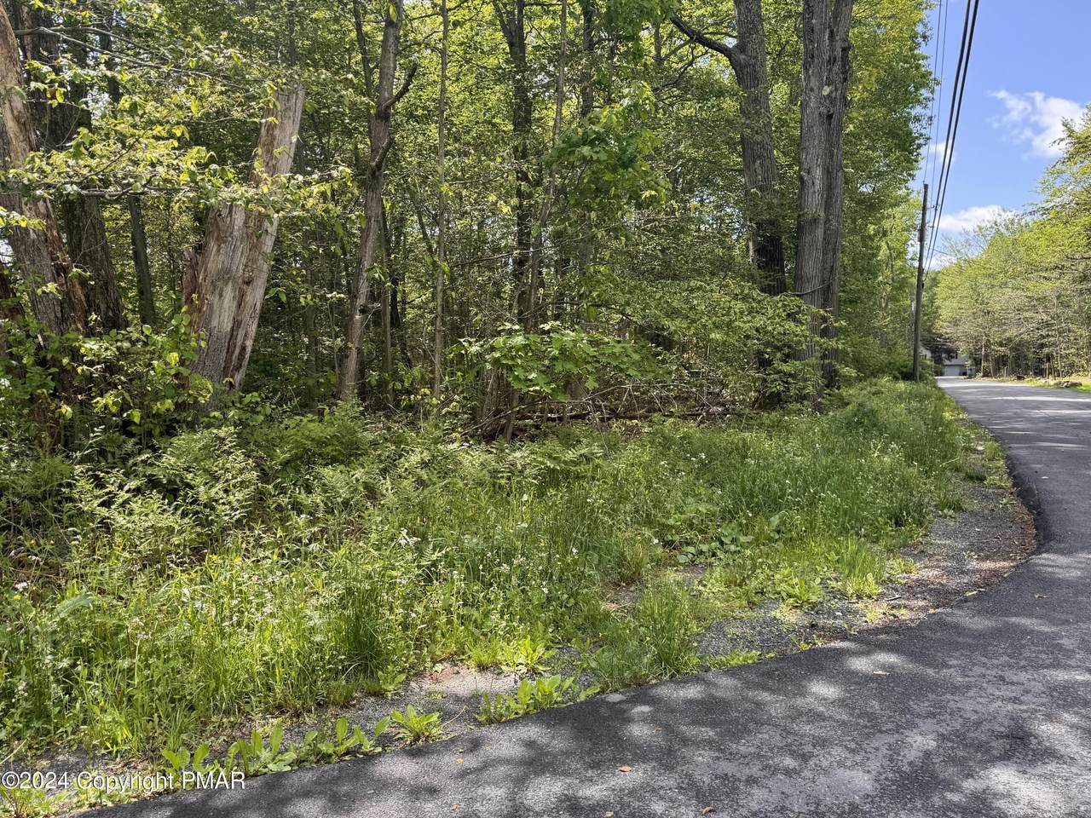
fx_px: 756
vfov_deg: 56.8
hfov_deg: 71.6
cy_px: 409
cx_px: 546
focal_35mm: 24
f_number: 1.78
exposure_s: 1/627
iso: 80
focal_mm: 6.76
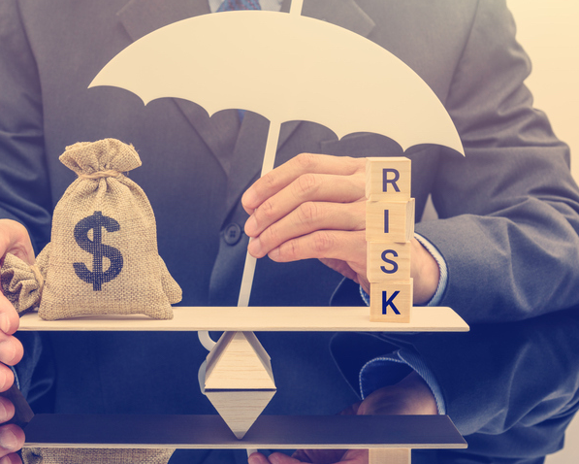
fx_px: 1268
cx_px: 238
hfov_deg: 25.7
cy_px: 231
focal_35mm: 74
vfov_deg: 20.7
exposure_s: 1/1.25
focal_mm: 65
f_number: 8
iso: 250
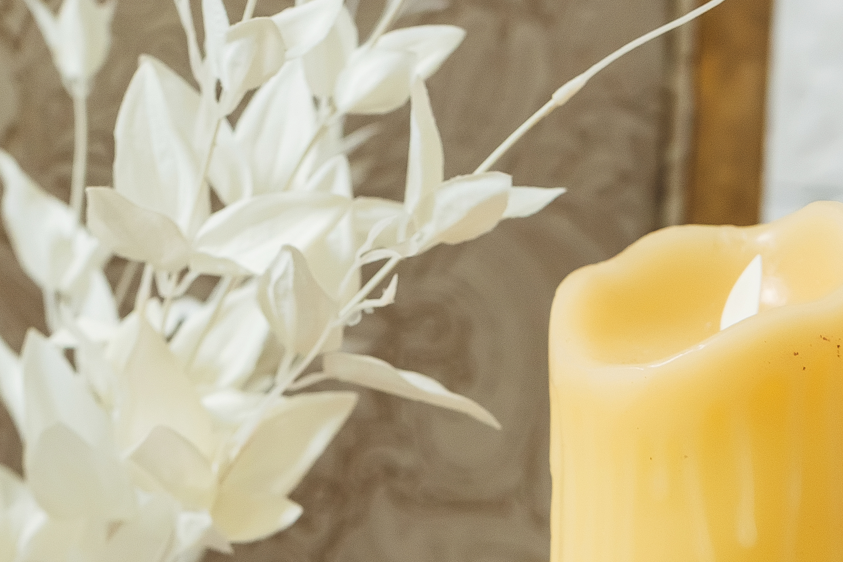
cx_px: 410
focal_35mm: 109
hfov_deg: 18.8
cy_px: 454
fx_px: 2552
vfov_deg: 12.5
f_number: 5.6
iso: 800
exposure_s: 1/80
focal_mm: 46
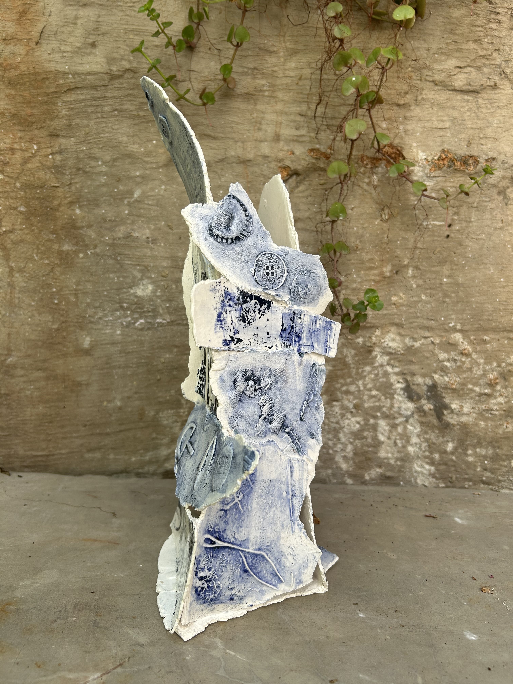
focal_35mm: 26
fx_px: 514
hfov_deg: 53.1
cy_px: 342
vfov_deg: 67.3
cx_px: 256
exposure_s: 1/480
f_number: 1.5
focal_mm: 5.7
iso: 50
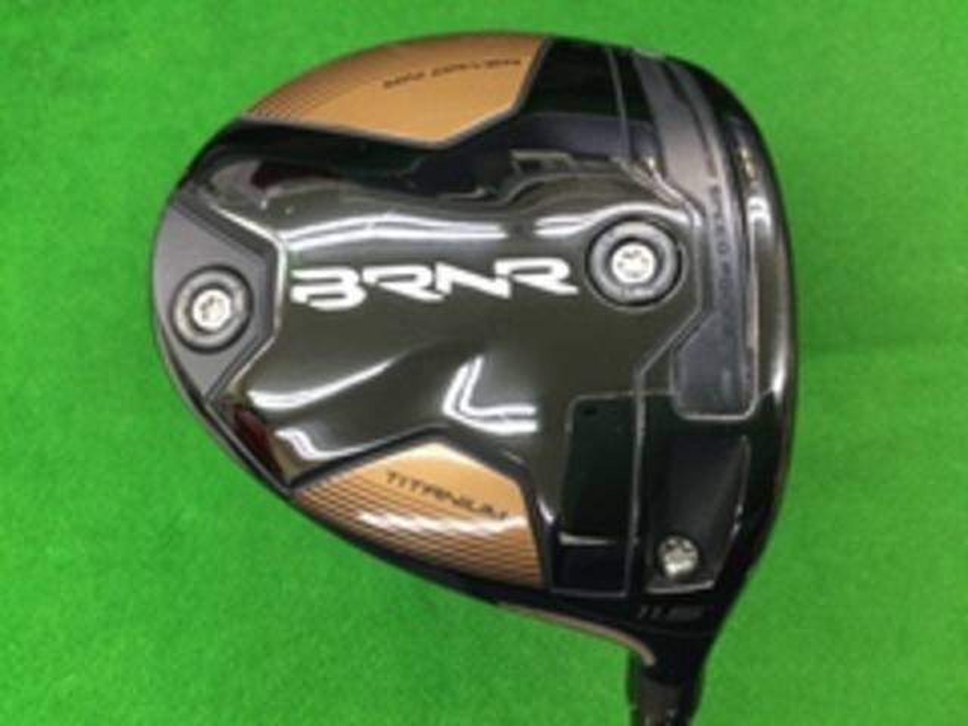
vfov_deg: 45.4
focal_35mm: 31
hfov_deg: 58.4
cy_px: 363
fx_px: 867
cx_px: 484
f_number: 2.4
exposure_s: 1/30
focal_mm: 3.3
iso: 160
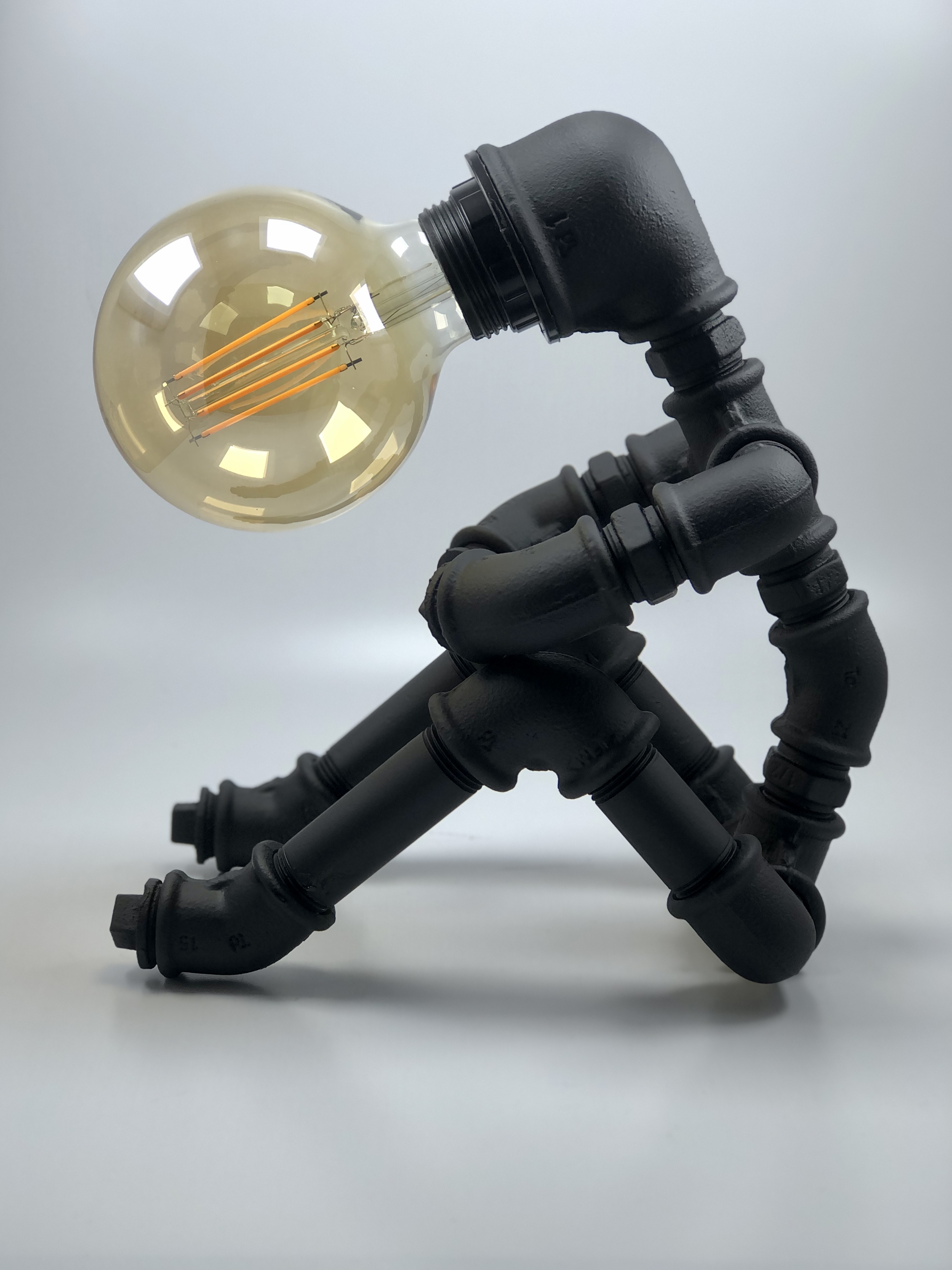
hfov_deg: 25.7
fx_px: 2090
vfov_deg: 33.8
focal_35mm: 57
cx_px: 476
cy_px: 635
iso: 20
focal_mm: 6.6
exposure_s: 1/100
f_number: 2.8
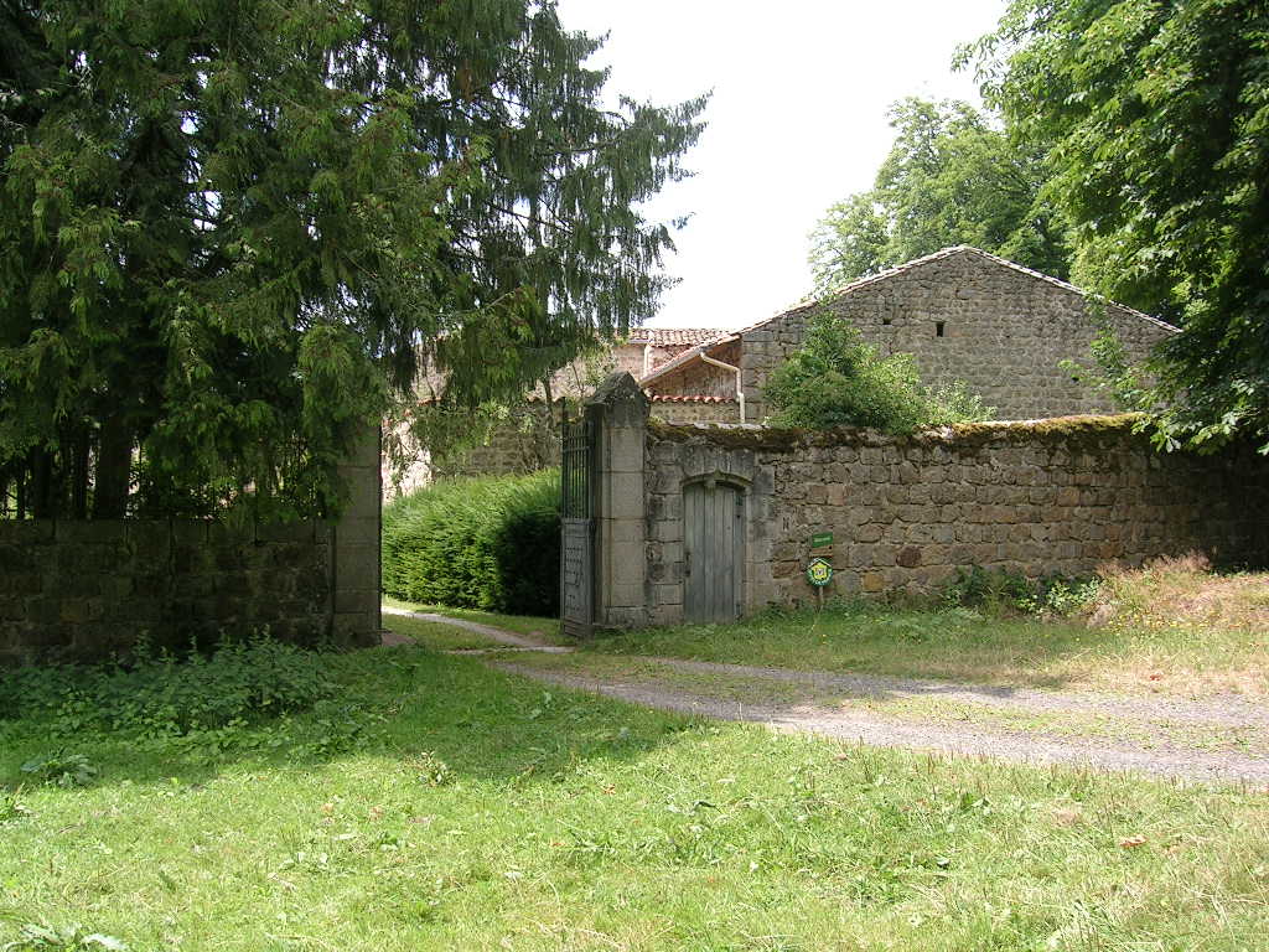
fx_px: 1283
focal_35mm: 35
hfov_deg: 52.6
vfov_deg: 40.7
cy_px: 476
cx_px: 634
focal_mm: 5.4
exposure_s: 1/152
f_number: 4.8
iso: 50
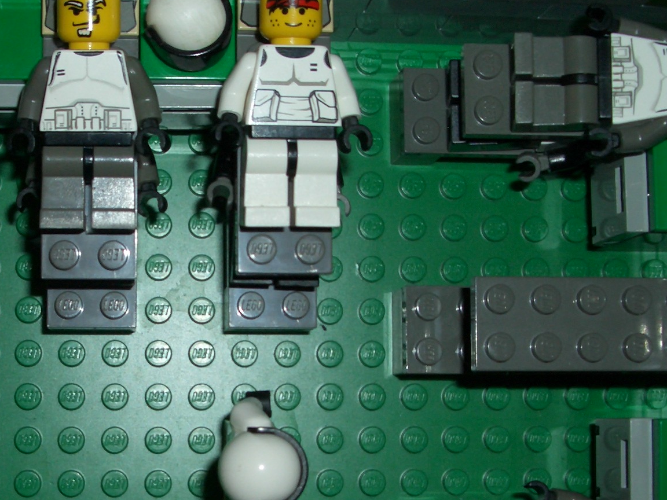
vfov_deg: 21.0
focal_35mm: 70
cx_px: 189
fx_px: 1349
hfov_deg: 27.5
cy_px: 325
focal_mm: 5.8
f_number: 4.3
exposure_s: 1/60
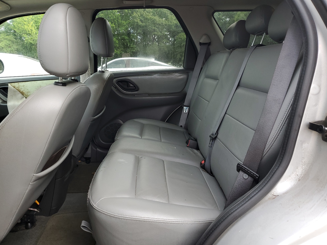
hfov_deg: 65.3
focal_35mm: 27
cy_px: 120
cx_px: 164
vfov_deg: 51.4
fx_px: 255
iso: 50
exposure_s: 1/200
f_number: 1.5
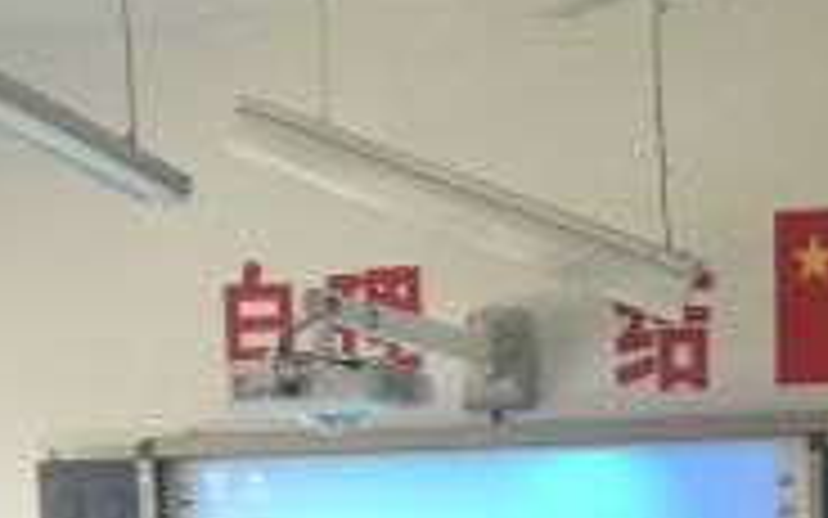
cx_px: 918
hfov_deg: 15.2
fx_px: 3024
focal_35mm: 134
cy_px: 1257
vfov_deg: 8.8
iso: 40
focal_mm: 4.15
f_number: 2.2
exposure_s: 1/30
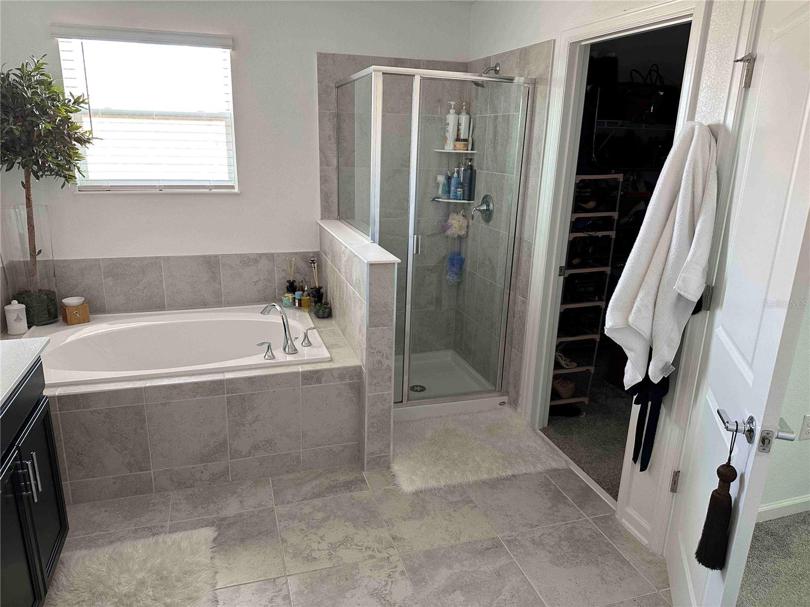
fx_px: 562
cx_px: 405
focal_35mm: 24
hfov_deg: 71.6
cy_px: 304
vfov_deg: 56.8
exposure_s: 1/60
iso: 160
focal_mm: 6.86
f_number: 1.78
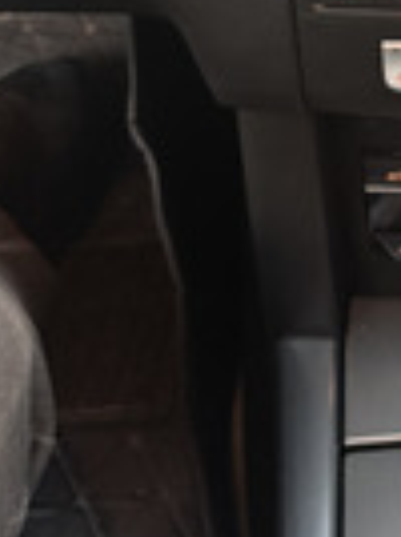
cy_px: -138
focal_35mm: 82
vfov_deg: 21.8
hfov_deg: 16.6
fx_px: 1271
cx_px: 567
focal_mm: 6.76
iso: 500
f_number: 1.78
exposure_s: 1/60
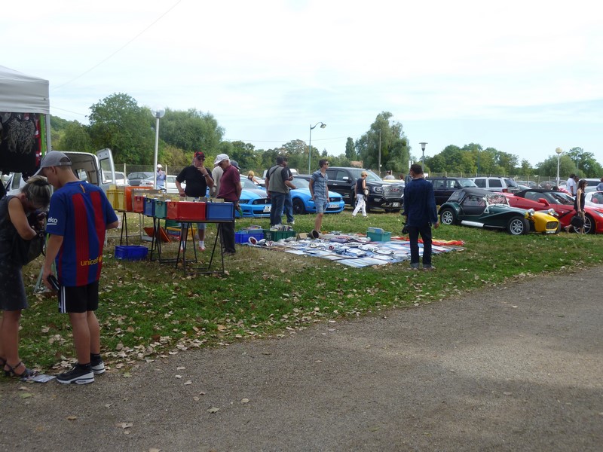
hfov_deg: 52.6
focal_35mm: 35
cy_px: 226
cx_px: 302
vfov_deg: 40.7
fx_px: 610
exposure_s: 1/250
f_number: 3.8
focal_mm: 6.3
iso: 80
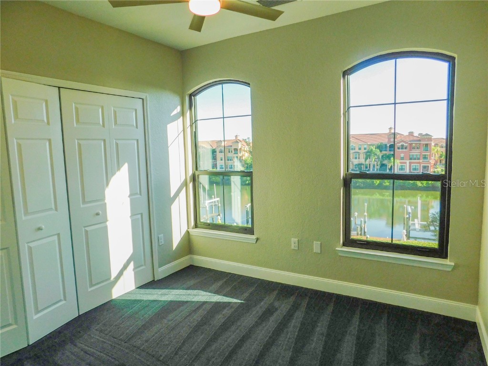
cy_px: 183
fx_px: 324
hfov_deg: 73.9
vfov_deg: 58.9
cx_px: 244
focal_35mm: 23
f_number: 3
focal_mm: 4
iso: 125
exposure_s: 1/250
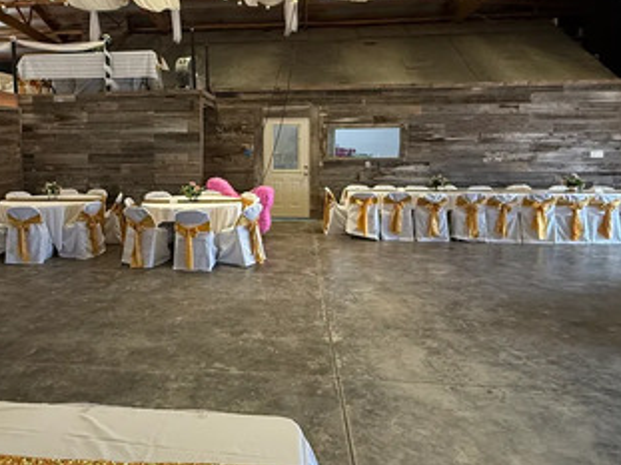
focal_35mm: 27
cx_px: 236
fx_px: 484
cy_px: 164
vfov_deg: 50.6
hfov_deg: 64.5
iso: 400
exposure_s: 1/60
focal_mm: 2.22
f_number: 2.2
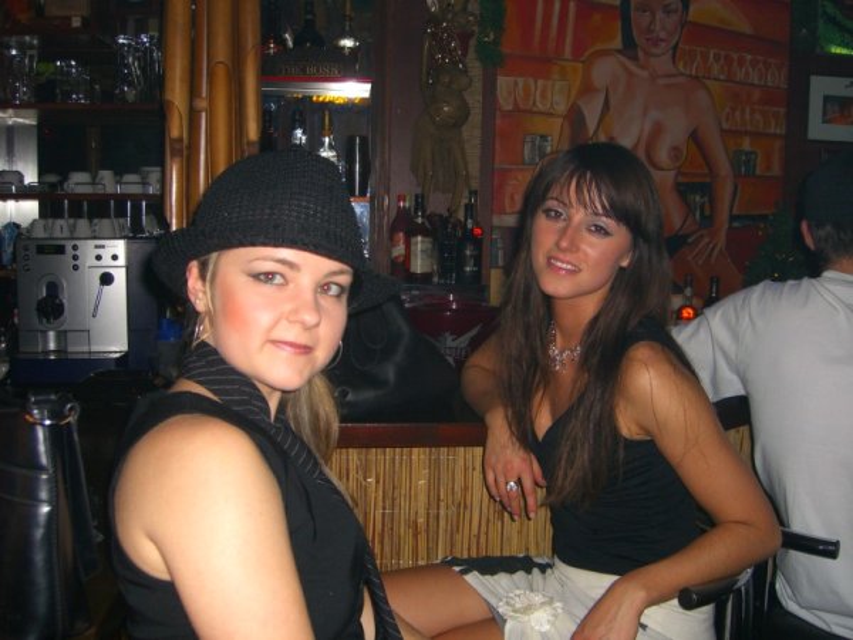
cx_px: 426
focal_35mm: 38
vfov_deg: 37.7
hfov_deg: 49.0
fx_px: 936
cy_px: 320
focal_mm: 7.9
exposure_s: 1/60
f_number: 2.8
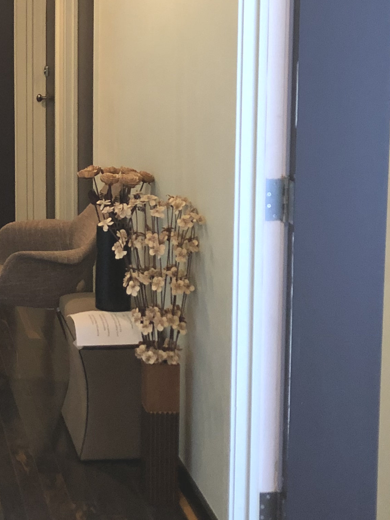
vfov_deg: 26.1
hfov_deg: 18.8
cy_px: 145
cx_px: -83
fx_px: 1112
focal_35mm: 74
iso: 100
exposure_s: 1/12
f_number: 1.8
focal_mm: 3.99
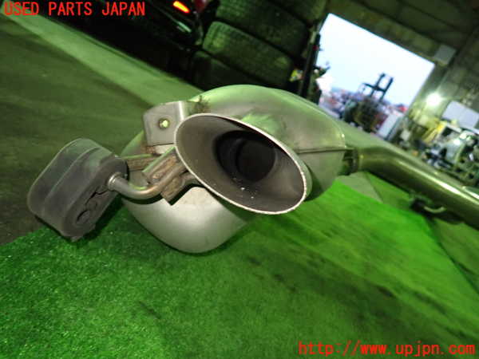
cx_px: 240
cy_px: 180
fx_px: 346
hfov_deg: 69.4
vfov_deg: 54.9
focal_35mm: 25
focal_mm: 4.5
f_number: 2
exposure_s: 1/30
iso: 800
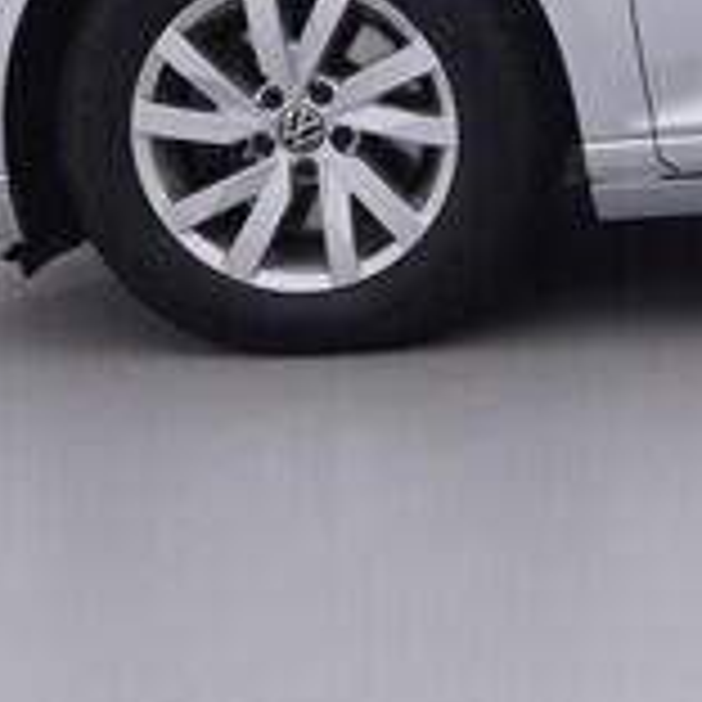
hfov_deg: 12.4
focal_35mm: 126
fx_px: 2886
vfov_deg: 13.4
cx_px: 1364
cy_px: -212
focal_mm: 15
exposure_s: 1/80
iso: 200
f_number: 5
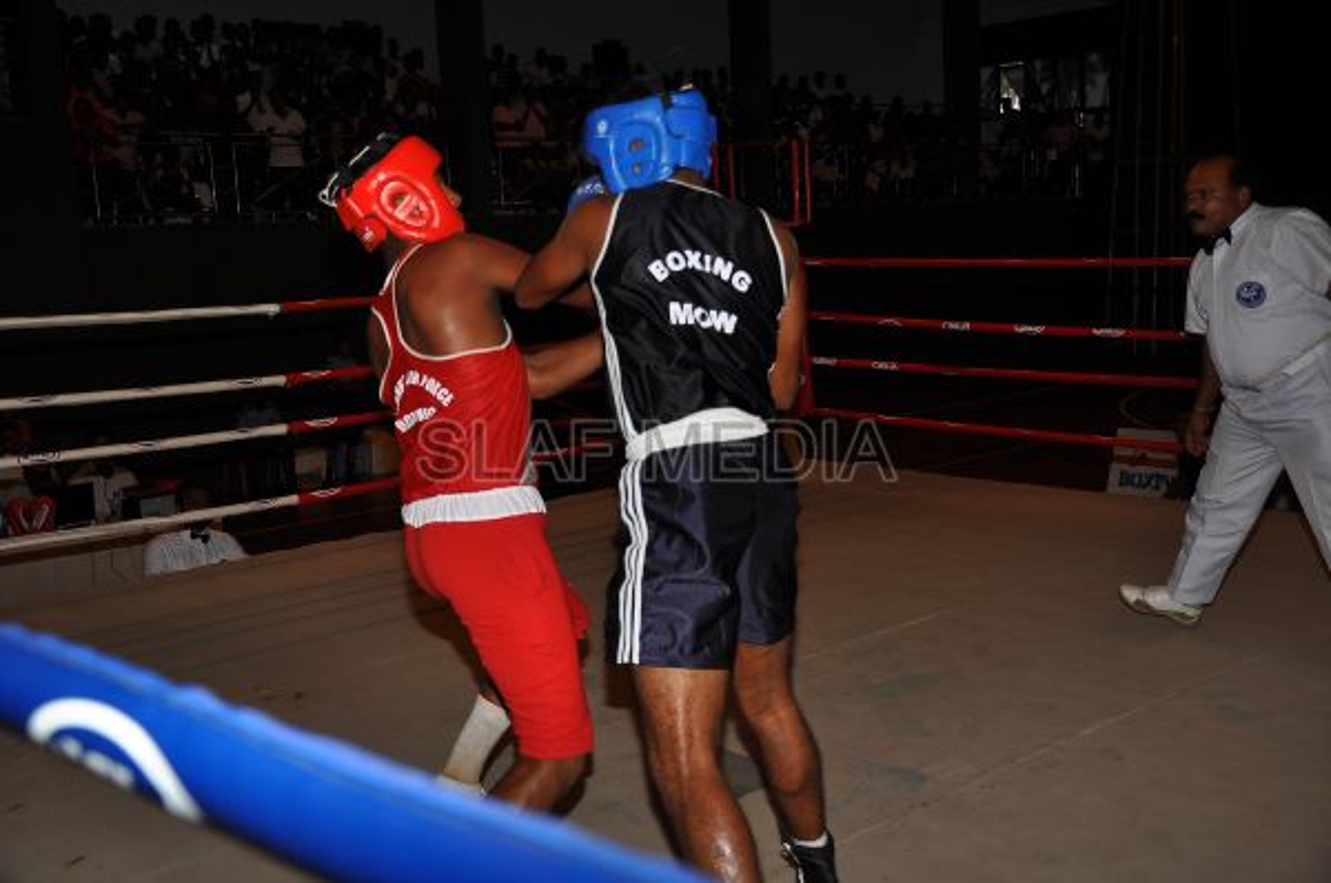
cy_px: 442
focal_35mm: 42
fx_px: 1550
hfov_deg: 46.5
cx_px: 666
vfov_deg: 31.8
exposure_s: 1/90
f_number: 5.6
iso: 200
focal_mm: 28
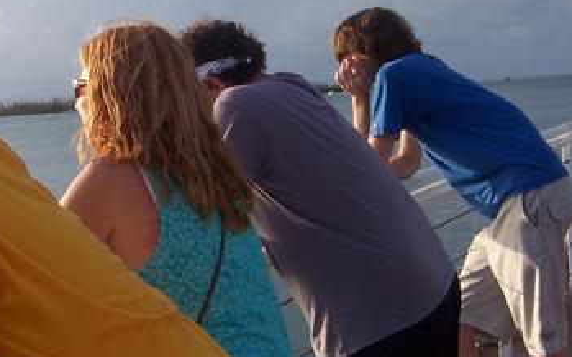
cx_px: 195
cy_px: 85
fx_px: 1091
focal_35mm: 70
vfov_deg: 18.5
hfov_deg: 29.2
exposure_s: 1/350
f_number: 4.8
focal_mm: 6
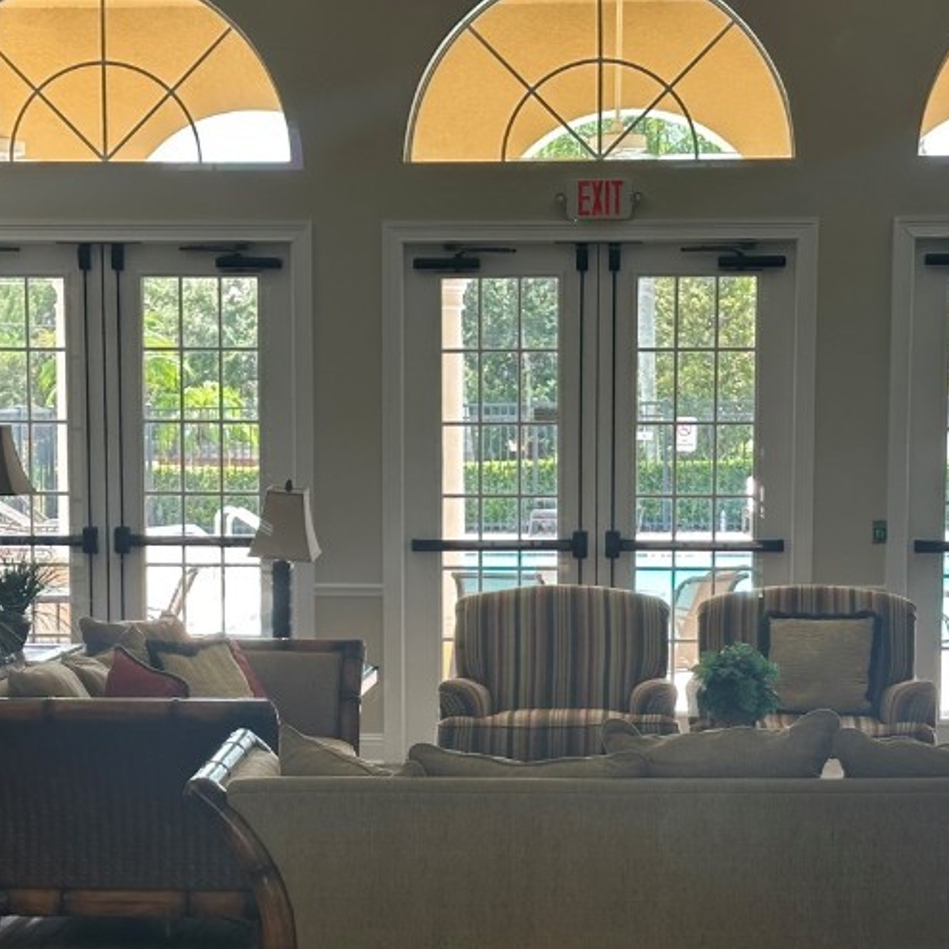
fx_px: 2729
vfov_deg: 19.6
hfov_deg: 19.7
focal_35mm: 88
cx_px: 440
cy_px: 690
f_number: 1.78
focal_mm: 6.86
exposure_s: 1/121
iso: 50
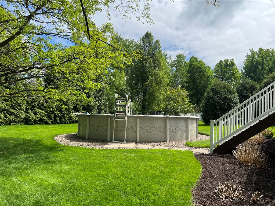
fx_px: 207
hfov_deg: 67.3
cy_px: 103
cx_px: 138
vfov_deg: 53.1
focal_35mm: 26
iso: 50
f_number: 1.5
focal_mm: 5.7
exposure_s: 1/2457
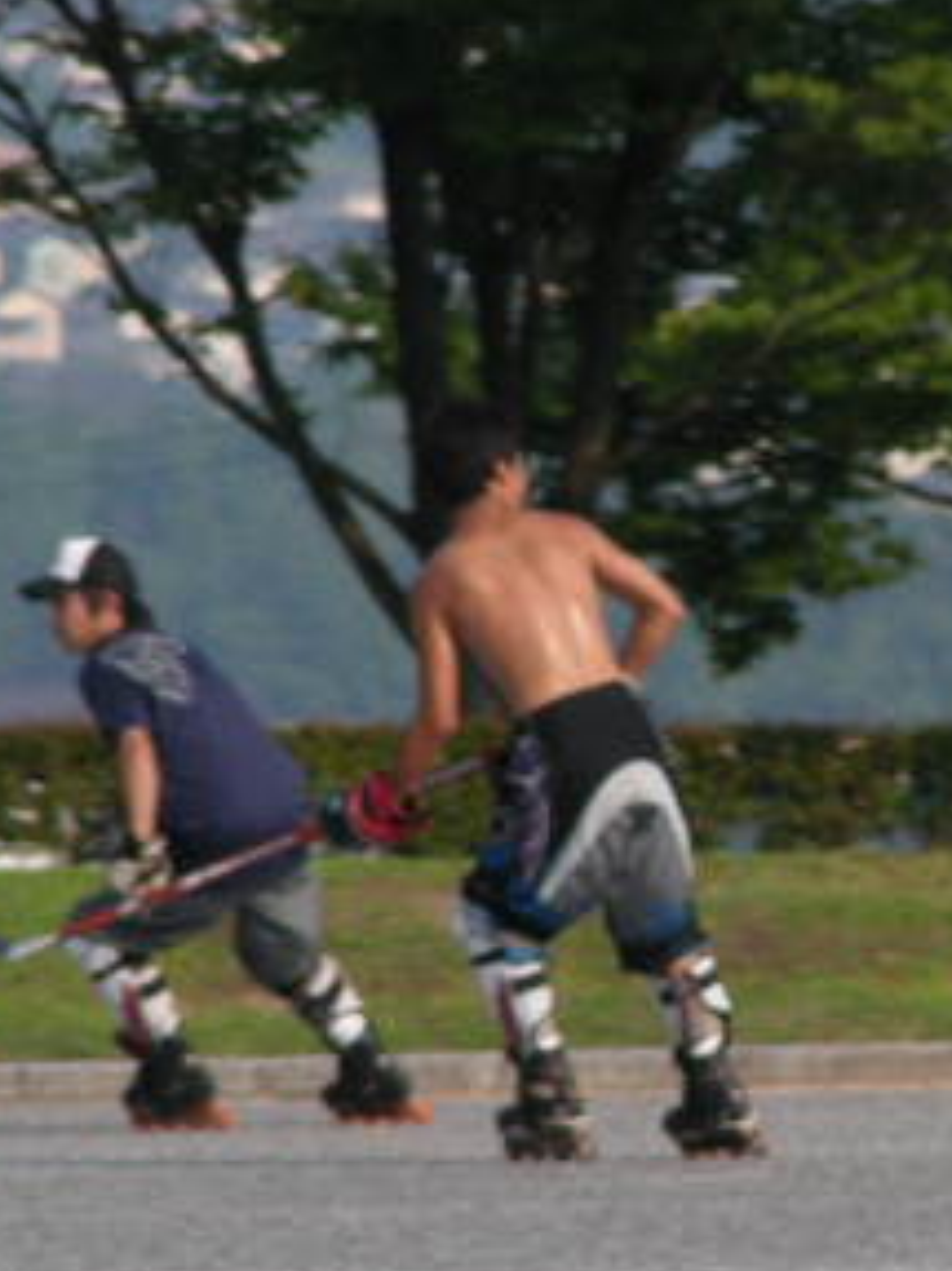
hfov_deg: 2.5
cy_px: 700
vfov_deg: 3.3
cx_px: 859
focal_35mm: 600
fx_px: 22018
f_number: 4
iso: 50
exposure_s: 1/380
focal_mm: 44.8
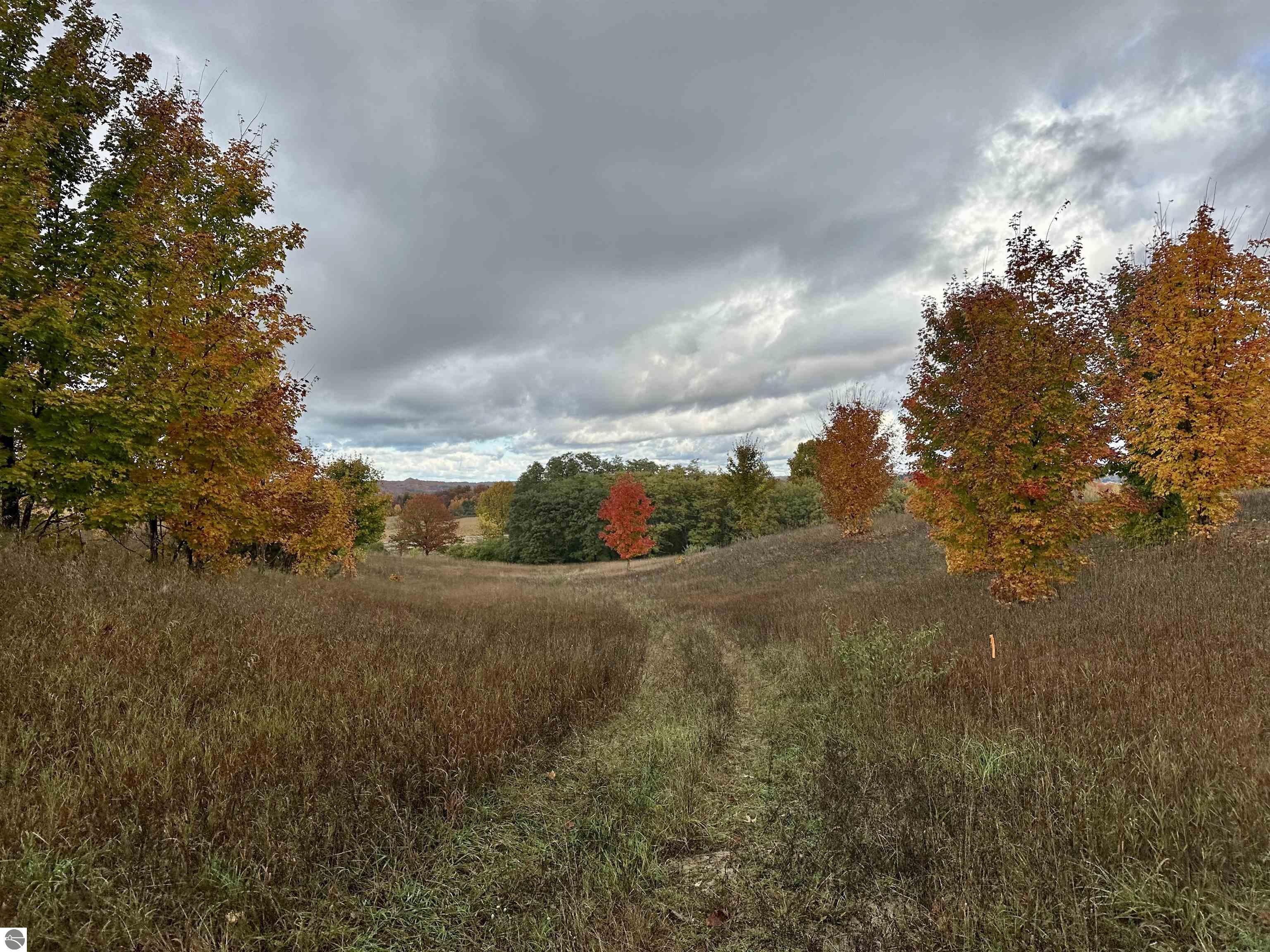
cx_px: 635
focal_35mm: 24
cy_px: 476
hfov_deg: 71.6
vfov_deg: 56.8
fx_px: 881
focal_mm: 6.86
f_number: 1.78
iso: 80
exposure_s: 1/1664
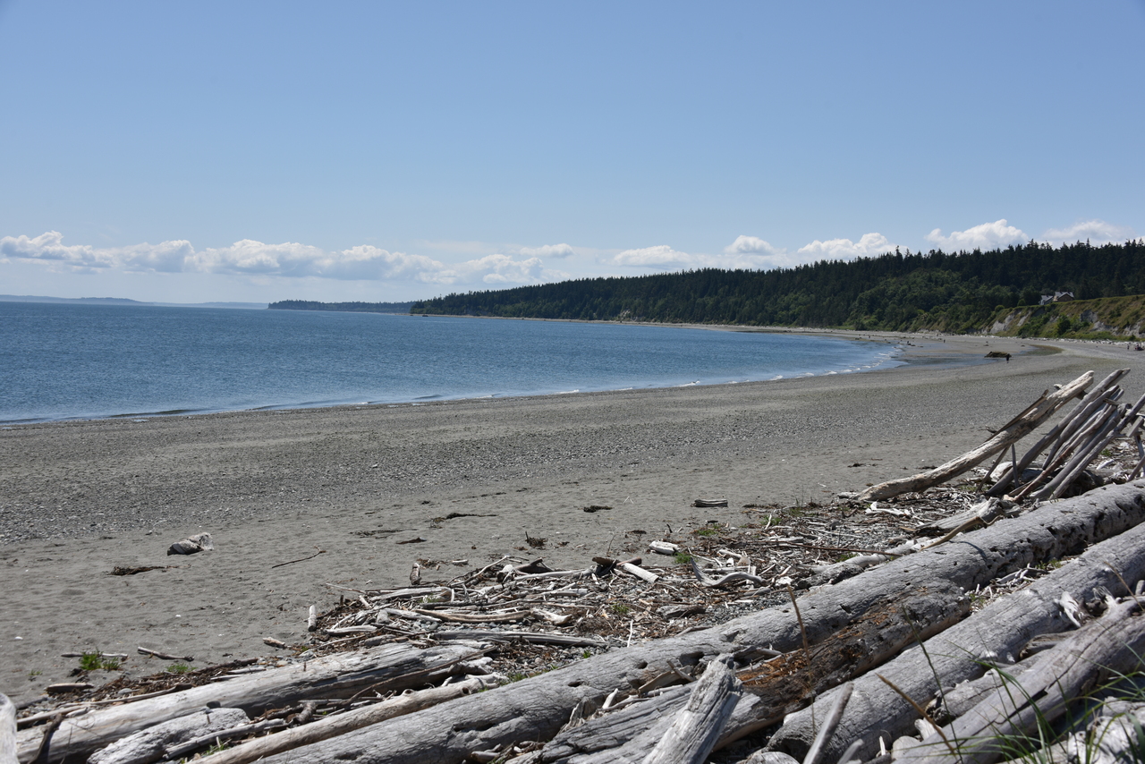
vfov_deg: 35.1
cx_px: 572
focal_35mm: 38
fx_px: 1209
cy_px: 382
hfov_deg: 50.7
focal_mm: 38
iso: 100
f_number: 10
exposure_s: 1/400
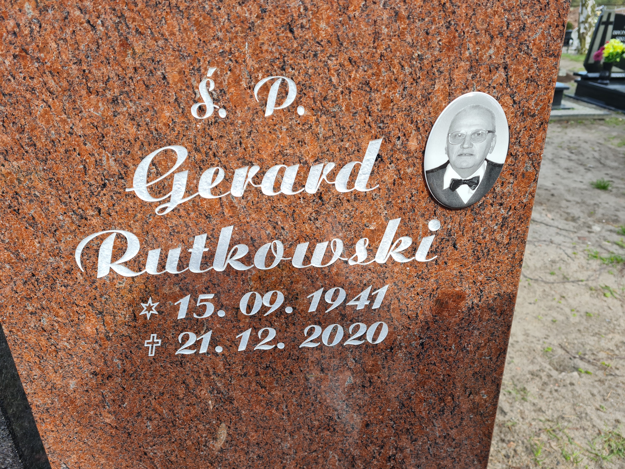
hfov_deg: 67.3
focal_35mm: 26
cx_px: 312
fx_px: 469
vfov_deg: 53.1
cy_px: 234
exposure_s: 1/609
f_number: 1.8
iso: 50
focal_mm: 5.4
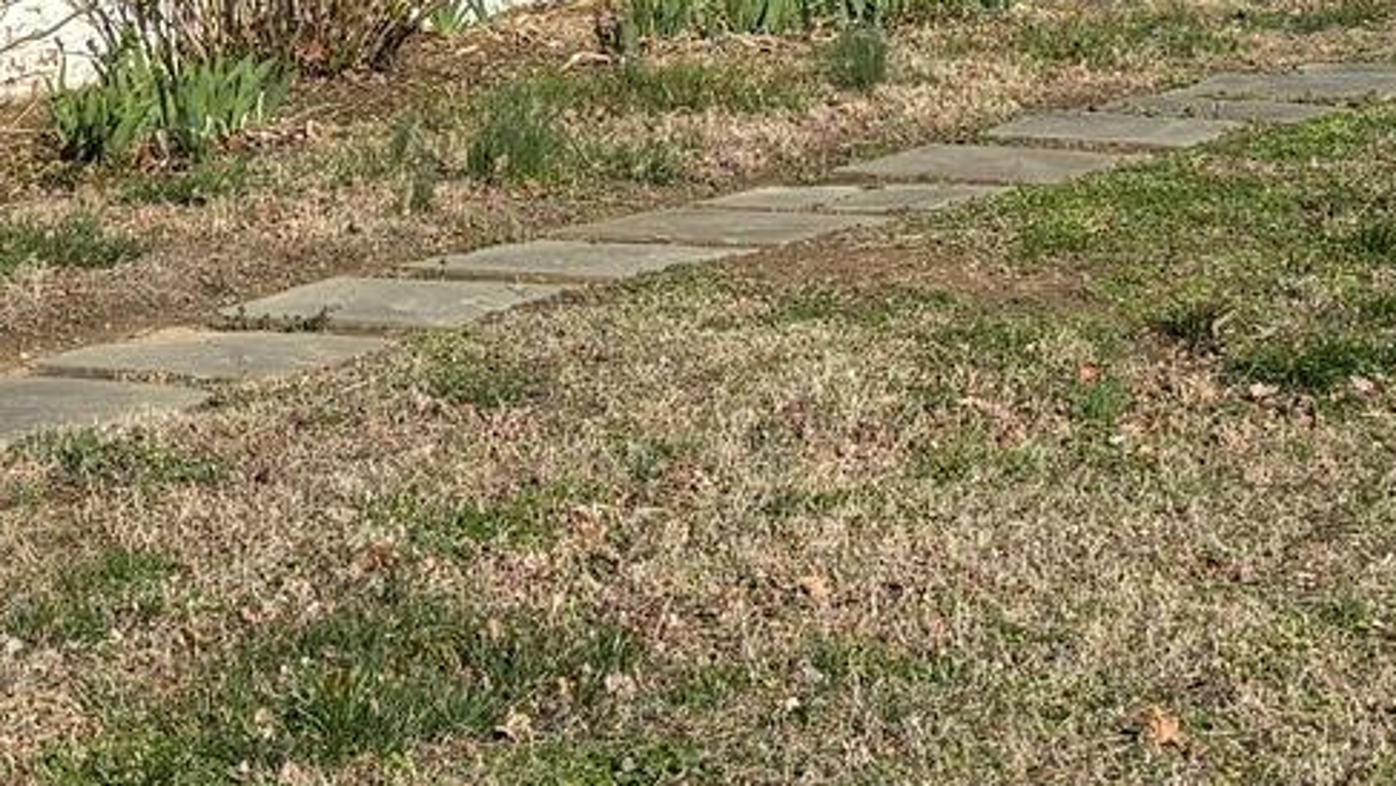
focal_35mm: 119
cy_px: -884
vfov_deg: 9.4
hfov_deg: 17.9
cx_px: 427
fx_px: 4405
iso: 50
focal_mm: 5.96
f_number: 1.6
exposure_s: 1/6329
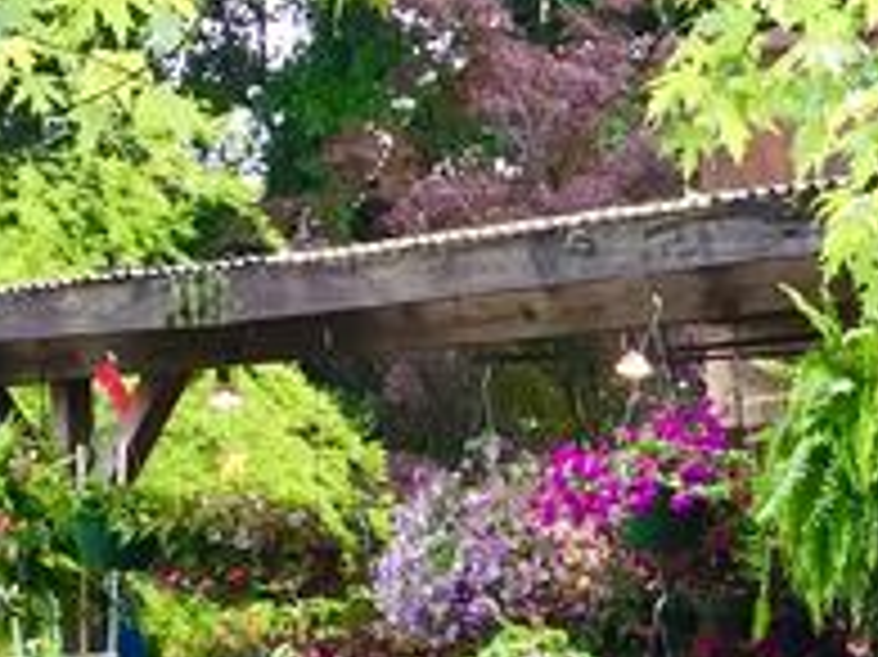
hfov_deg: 13.4
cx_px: 1285
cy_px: 1134
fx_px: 3523
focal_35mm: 139
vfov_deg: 10.1
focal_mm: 4.15
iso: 32
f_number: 2.2
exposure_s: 1/30
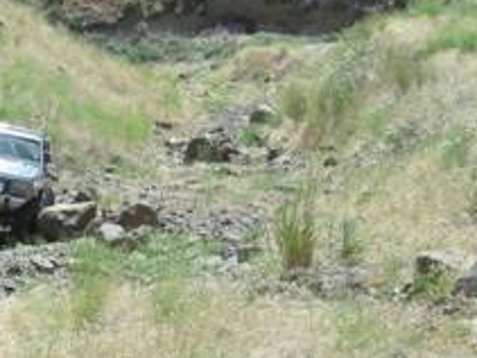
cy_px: 168
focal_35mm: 206
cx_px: -25
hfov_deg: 9.5
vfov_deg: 7.2
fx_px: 2837
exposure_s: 1/410
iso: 50
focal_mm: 11
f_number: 3.7
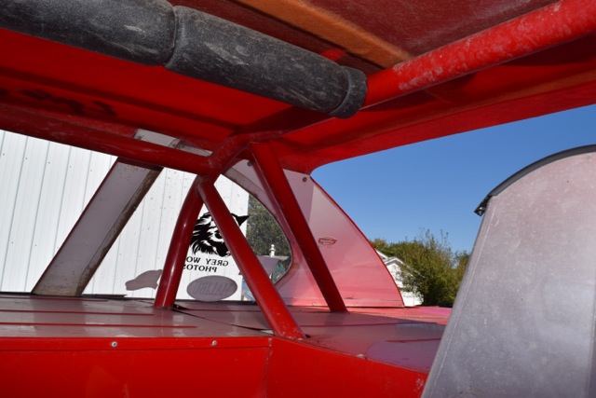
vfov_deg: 48.0
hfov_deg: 67.4
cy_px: 199
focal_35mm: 27
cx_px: 298
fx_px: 447
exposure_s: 1/200
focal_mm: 18
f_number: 13
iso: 100
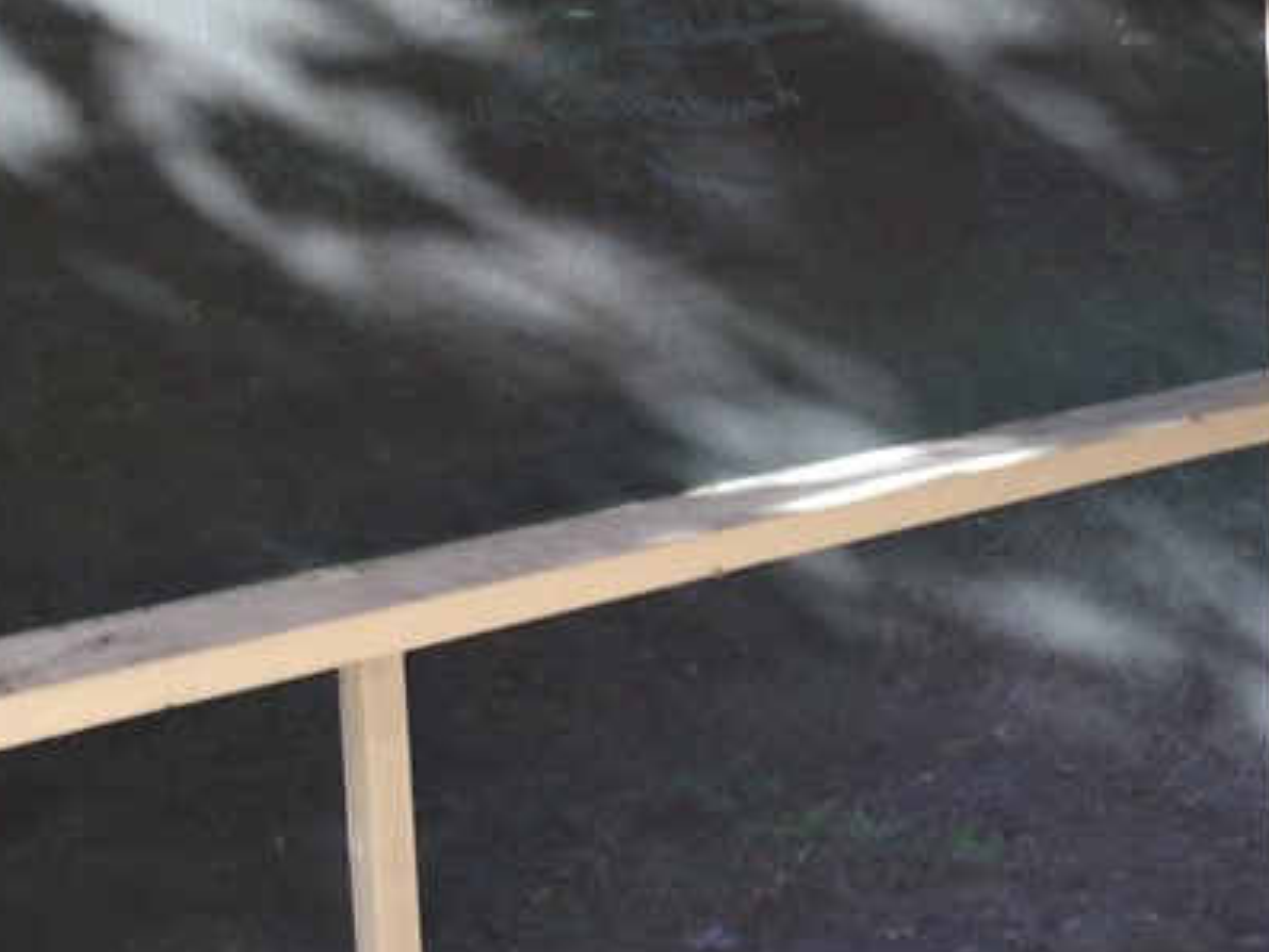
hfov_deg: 22.6
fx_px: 2934
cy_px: 198
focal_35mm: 80
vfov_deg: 18.3
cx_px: 1490
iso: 32
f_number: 2.4
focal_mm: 3.3
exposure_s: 1/60
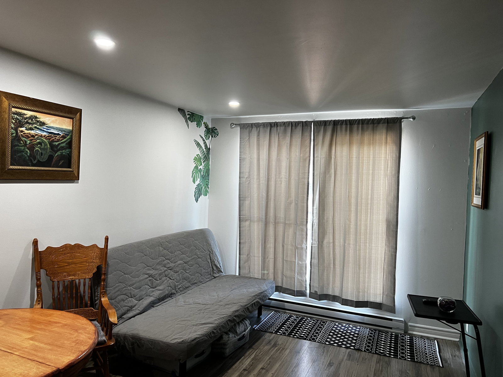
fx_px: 378
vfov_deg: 53.1
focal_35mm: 26
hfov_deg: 67.3
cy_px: 188
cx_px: 252
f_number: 1.5
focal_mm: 5.7
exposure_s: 1/60
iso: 125
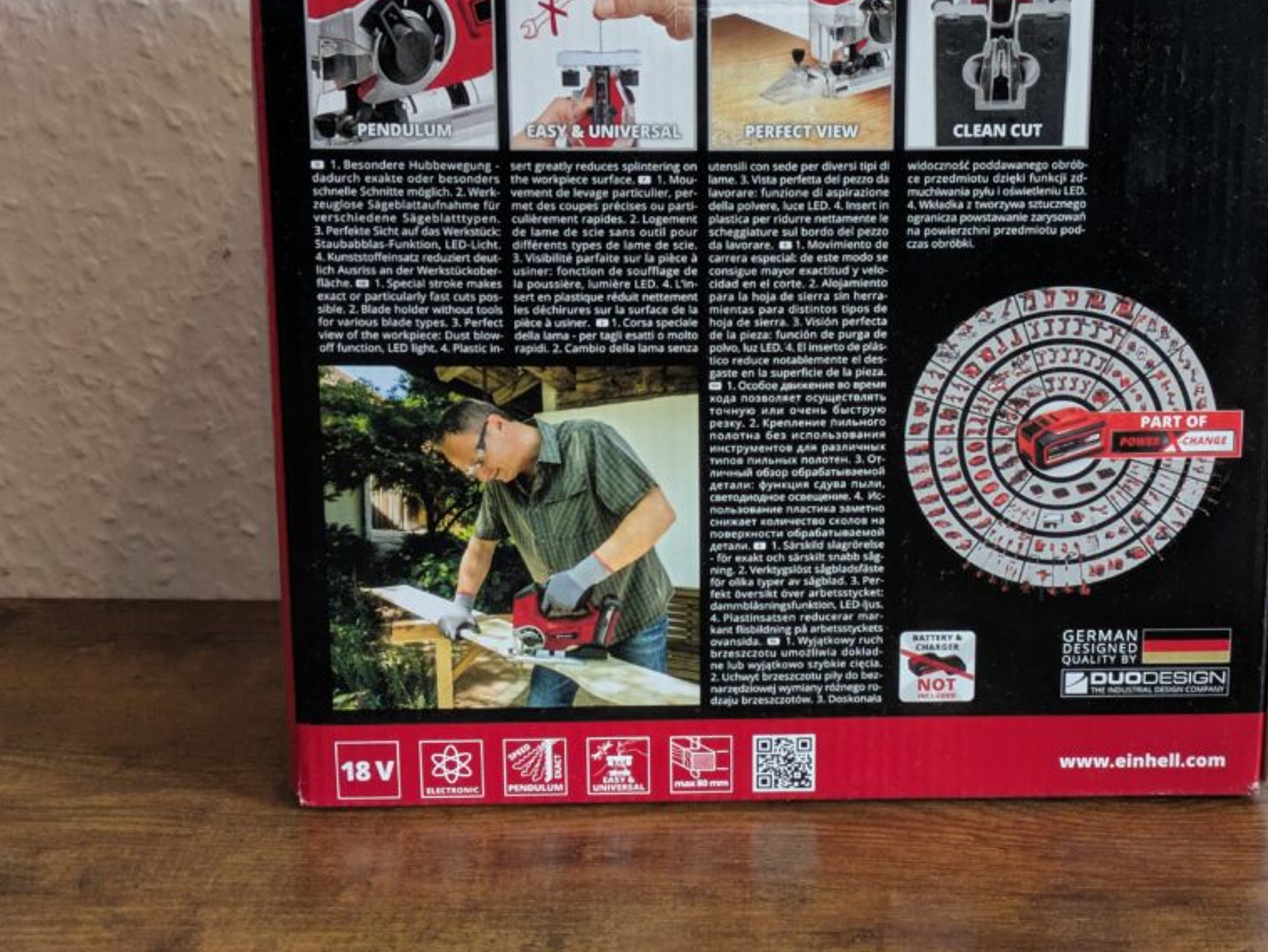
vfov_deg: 21.3
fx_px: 2528
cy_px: 358
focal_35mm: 69
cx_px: 846
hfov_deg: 28.0
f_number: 1.89
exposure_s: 1/50
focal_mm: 5.43
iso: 409
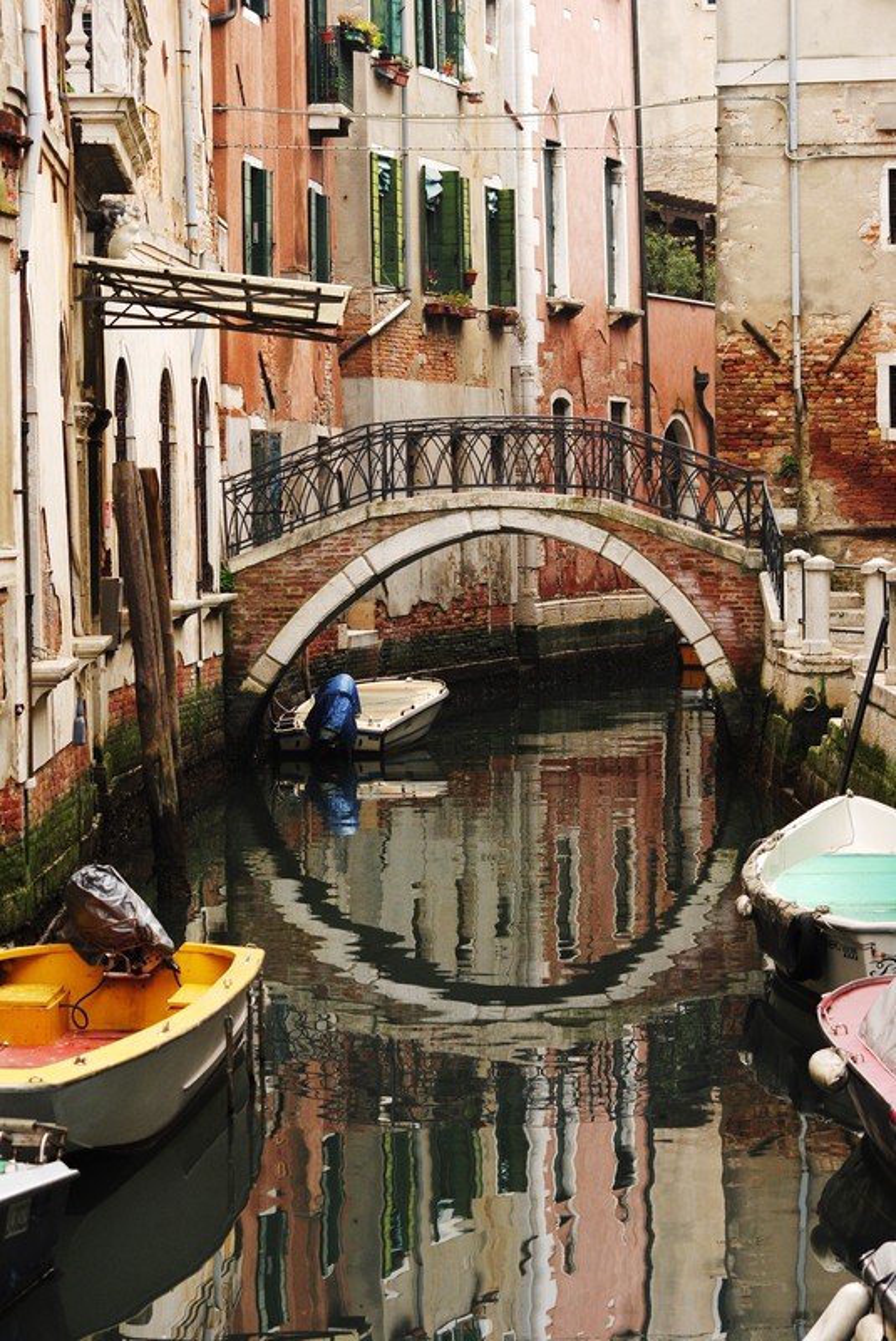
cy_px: 670
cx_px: 448
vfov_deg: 19.4
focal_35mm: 105
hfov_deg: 13.1
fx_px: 3911
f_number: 5.6
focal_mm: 70
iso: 400
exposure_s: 1/125
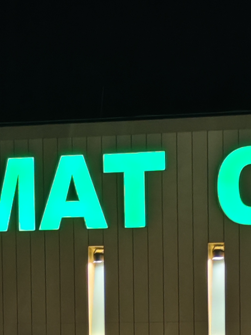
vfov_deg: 21.8
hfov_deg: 17.6
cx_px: 138
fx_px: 812
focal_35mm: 84
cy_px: 391
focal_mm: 7.01
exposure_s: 1/50
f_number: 1.69
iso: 1585
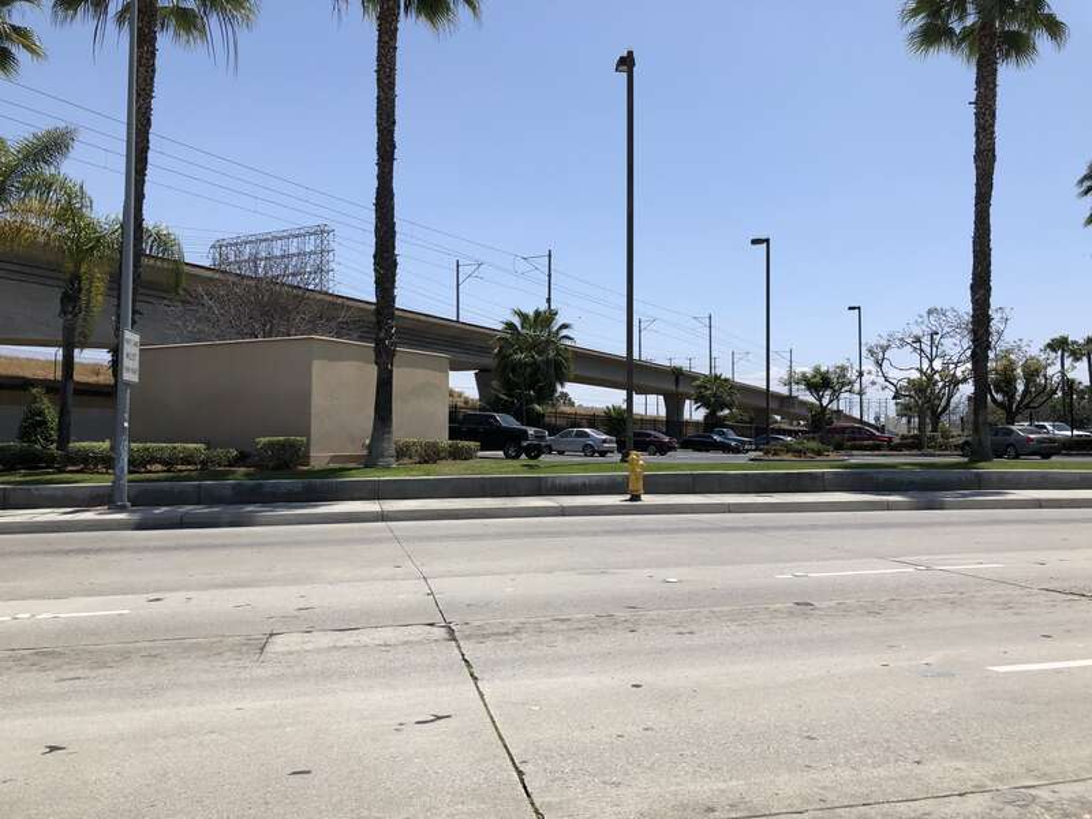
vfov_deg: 49.7
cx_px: 546
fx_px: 883
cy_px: 410
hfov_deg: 63.4
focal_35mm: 28
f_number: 1.8
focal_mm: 4
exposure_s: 1/2857
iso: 20
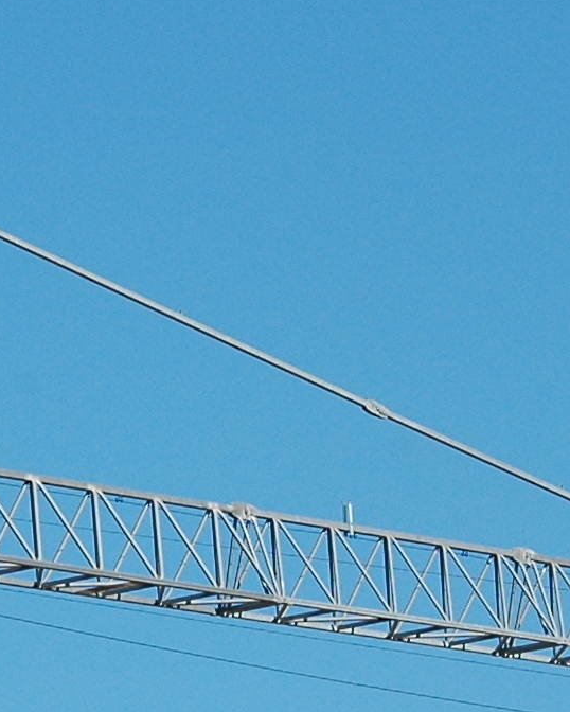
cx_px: 113
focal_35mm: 491
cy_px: 391
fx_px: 10349
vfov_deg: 3.9
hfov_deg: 3.2
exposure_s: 1/320
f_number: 11
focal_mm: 78
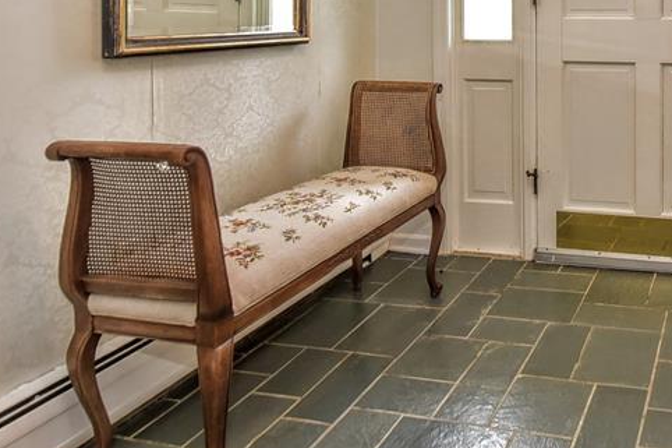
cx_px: 615
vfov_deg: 35.8
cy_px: 22
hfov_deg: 49.3
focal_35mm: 34
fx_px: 634
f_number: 4.5
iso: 1000
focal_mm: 16
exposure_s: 1/40
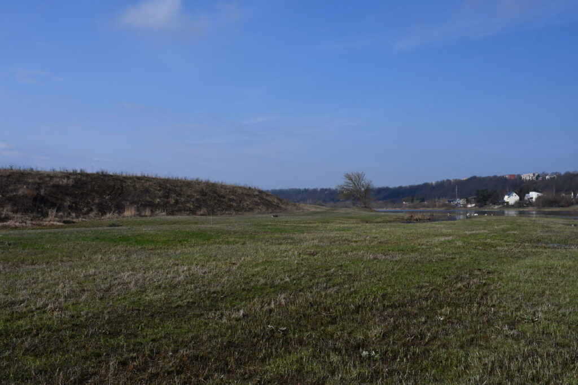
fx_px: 642
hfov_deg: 48.5
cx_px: 289
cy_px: 192
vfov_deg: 33.4
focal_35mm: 40
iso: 125
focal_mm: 27
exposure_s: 1/250
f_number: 8
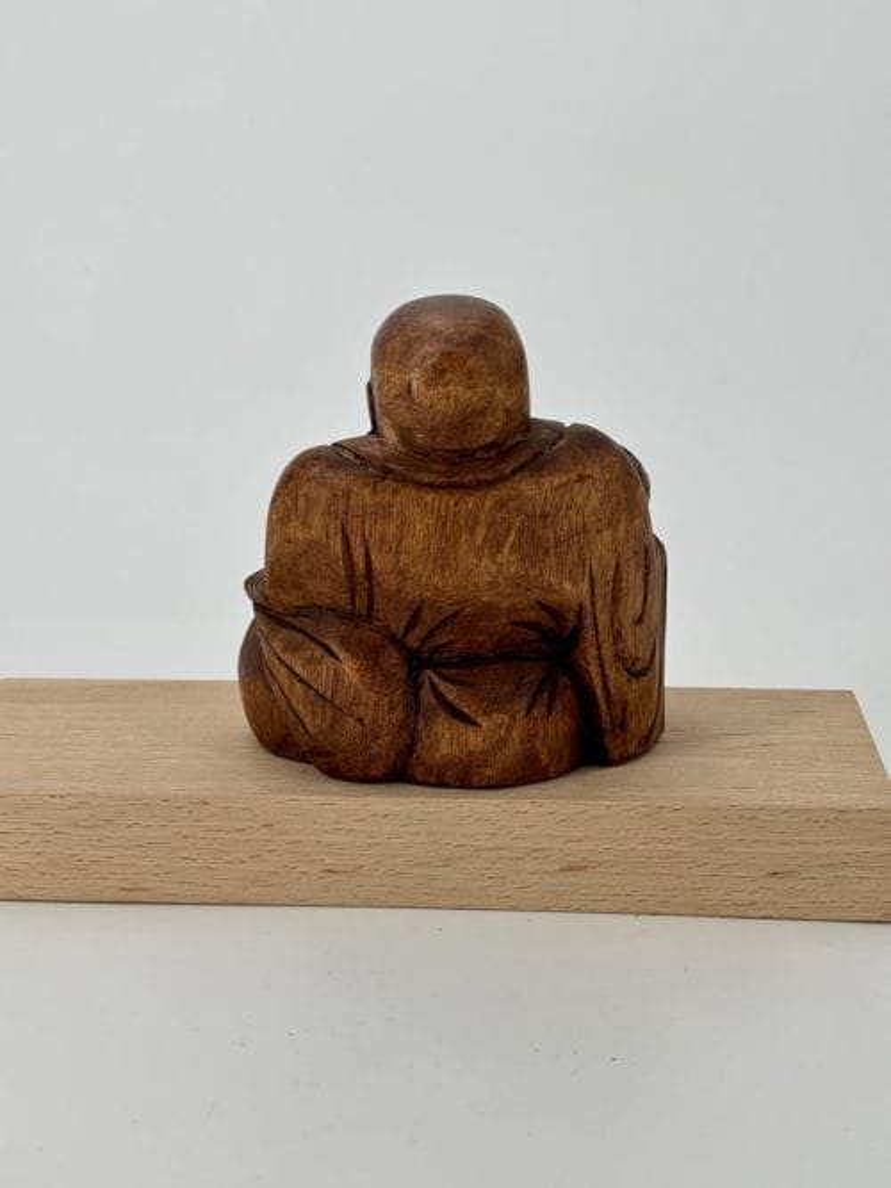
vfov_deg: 36.8
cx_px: 446
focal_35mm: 52
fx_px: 1785
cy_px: 594
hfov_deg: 28.0
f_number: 1.6
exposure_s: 1/880
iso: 32
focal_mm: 5.96
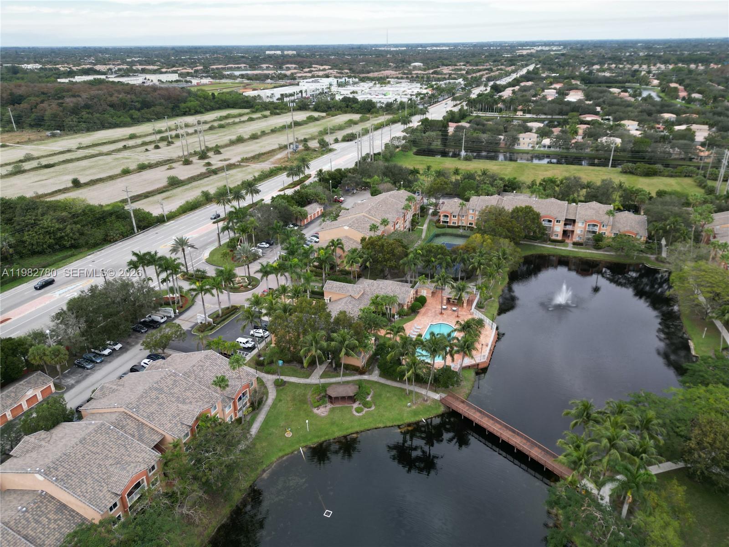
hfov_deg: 71.6
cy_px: 274
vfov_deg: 56.8
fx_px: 505
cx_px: 364
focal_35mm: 24
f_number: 1.7
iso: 200
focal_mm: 6.72
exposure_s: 1/1250
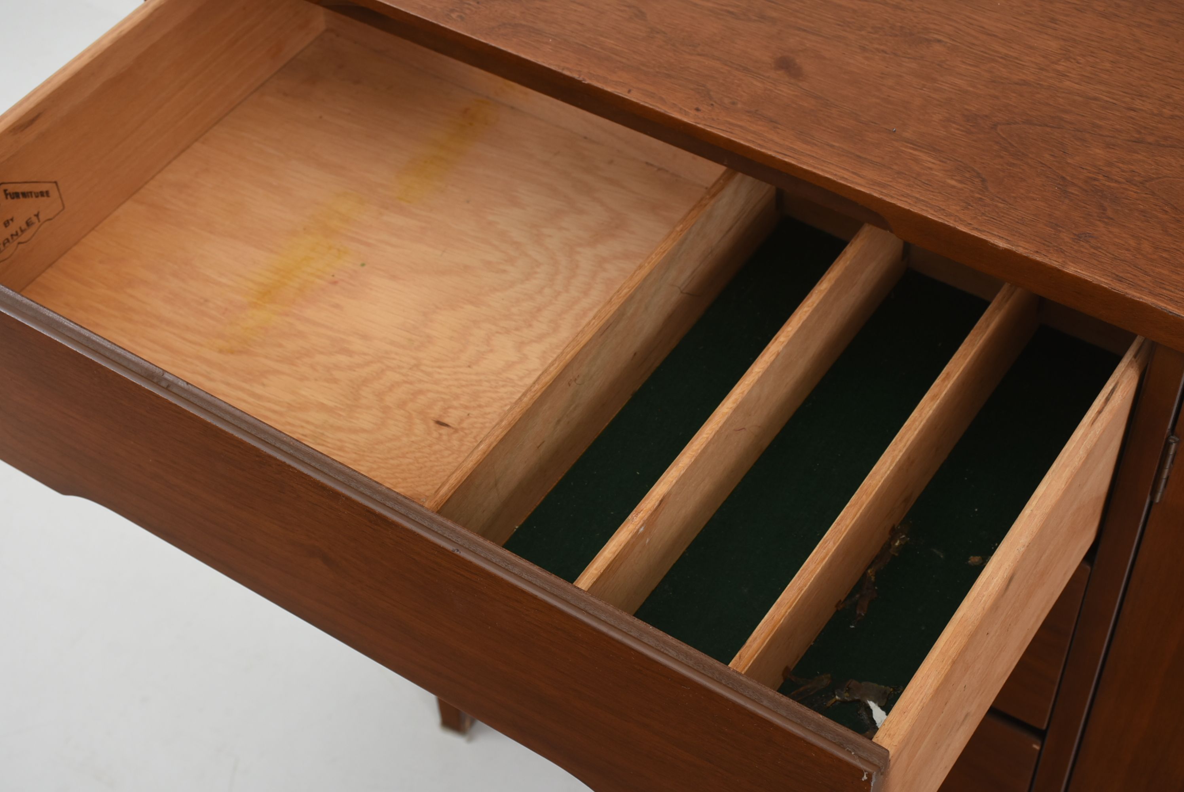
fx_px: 1975
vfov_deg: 22.7
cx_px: 592
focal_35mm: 60
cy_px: 396
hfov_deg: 33.4
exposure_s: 1/160
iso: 200
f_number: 9
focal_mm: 40
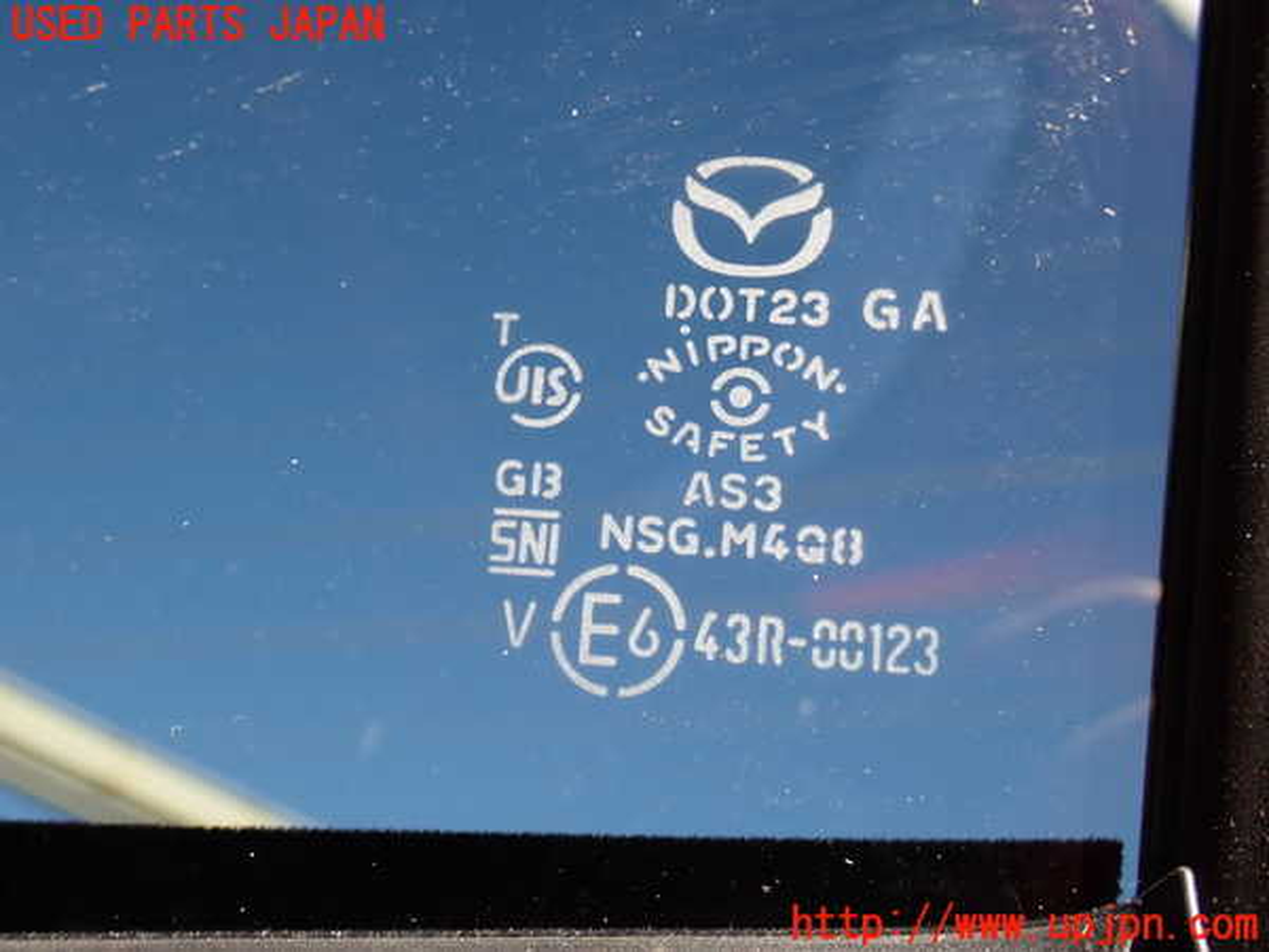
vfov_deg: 29.1
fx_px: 1833
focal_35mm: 50
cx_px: 634
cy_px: 476
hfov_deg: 38.2
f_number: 4.5
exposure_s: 1/125
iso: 100
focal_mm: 9.01
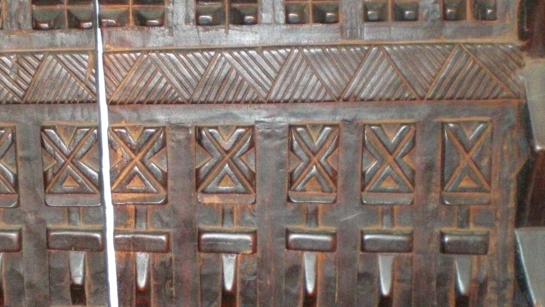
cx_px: 126
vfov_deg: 13.7
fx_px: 1272
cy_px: 184
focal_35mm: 88
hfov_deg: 23.9
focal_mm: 7.4
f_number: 3.5
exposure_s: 1/50
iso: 800
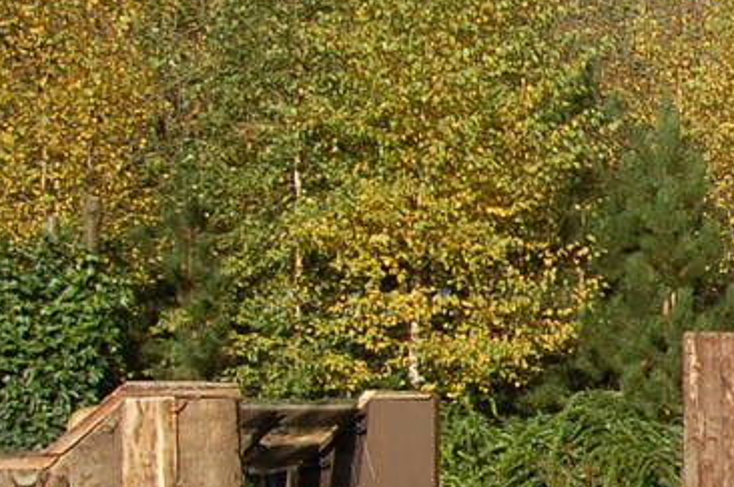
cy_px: 411
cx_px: 1490
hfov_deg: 14.3
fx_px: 2403
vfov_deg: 11.5
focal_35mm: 118
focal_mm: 18
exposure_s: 1/320
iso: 200
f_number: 9
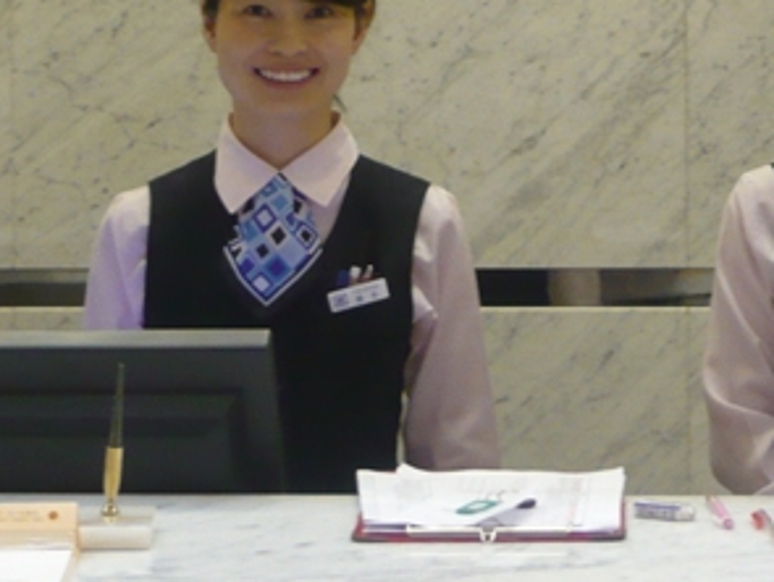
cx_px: 593
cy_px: 76
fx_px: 2619
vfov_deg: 12.6
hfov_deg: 16.7
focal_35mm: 117
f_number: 3.5
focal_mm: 7.4
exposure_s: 1/13
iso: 200
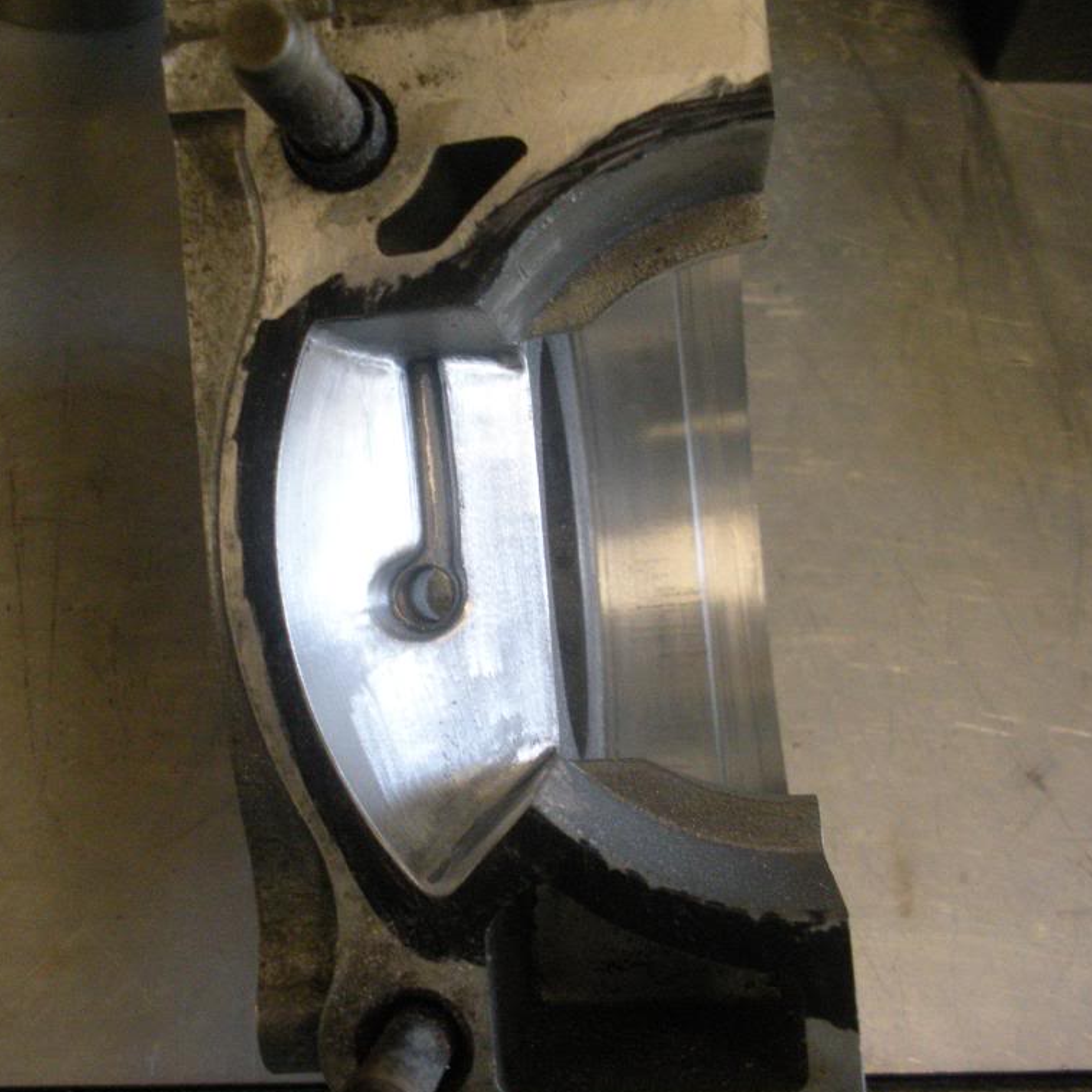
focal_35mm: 43
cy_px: 549
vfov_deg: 39.2
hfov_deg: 39.1
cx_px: 497
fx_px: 1535
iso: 392
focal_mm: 6.3
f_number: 3.5
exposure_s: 1/60.5
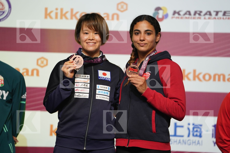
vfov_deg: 7.8
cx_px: 115
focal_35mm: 176
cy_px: 76
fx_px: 1124
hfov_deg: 11.7
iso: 1000
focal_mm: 176
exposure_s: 1/250
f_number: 2.8
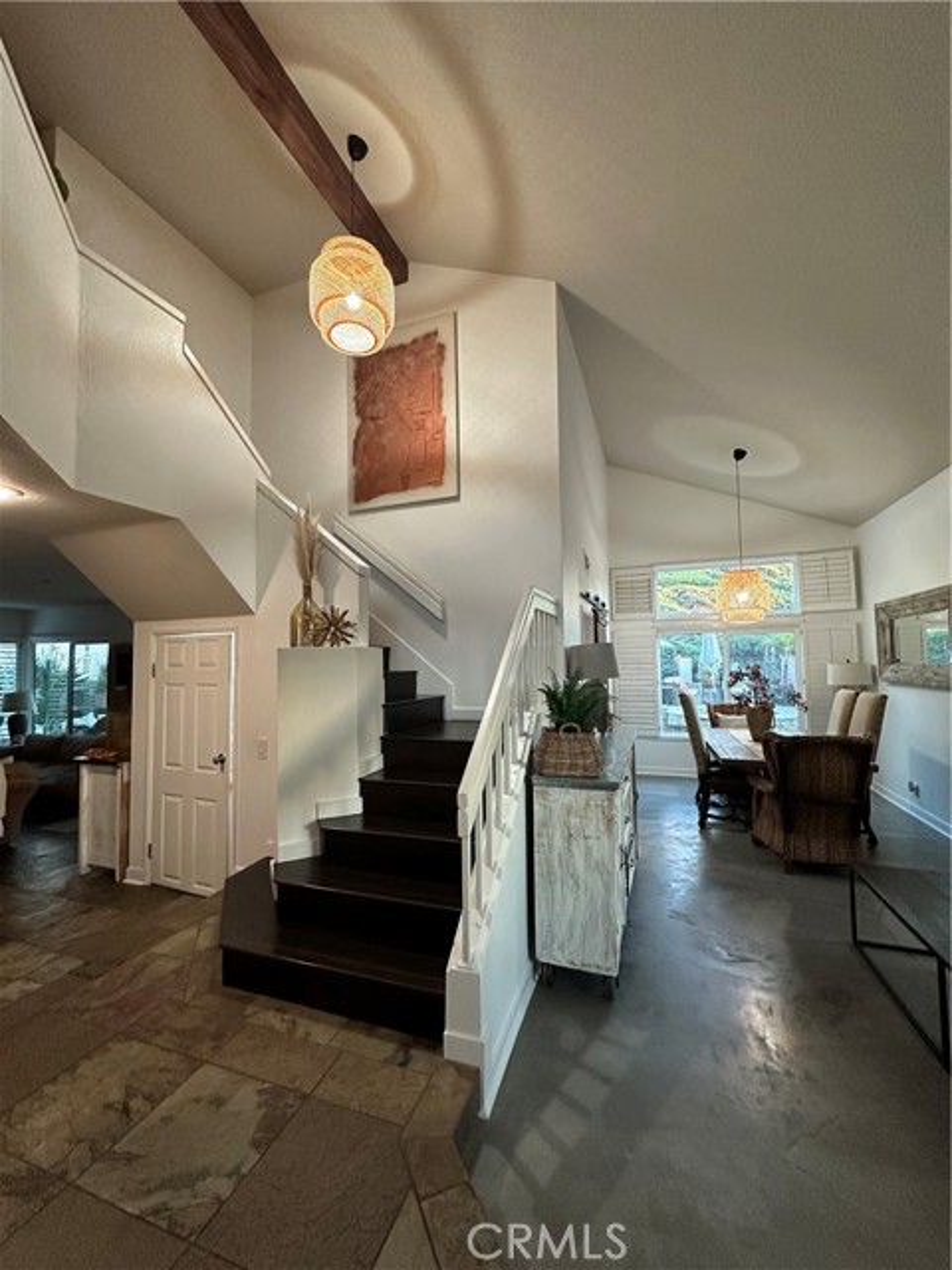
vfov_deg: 102.1
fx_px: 513
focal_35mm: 14
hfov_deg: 85.7
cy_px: 635
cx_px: 476
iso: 500
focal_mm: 2.22
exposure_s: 1/60
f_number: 2.2
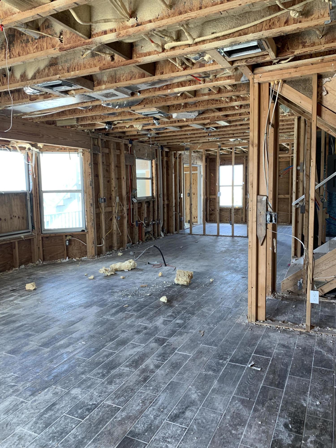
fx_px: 336
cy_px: 224
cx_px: 168
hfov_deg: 53.1
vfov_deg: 67.3
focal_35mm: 26
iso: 100
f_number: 1.8
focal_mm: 4.25
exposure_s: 1/99
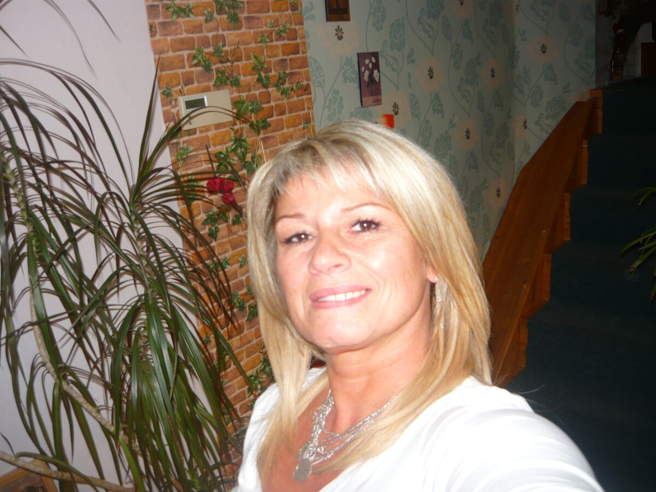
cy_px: 246
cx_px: 328
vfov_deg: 42.9
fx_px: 625
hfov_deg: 55.4
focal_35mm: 33
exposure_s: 1/30
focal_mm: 5.5
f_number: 2.8
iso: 100
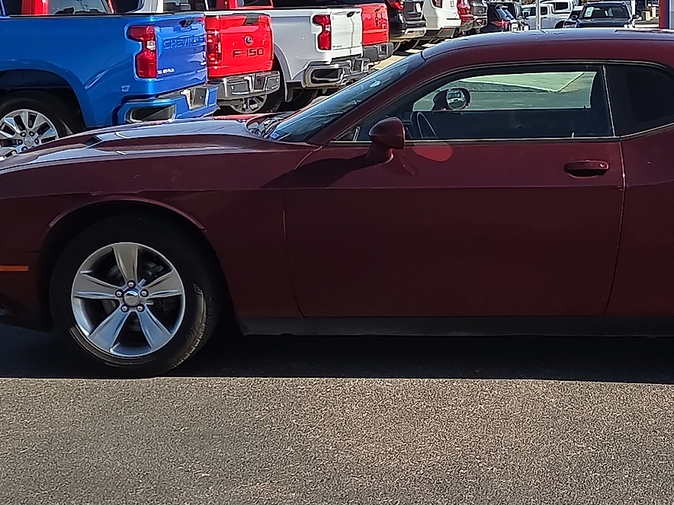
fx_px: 1480
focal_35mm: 76
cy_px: 190
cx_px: 505
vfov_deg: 19.4
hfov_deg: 25.4
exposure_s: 1/1250
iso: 25
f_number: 1.8
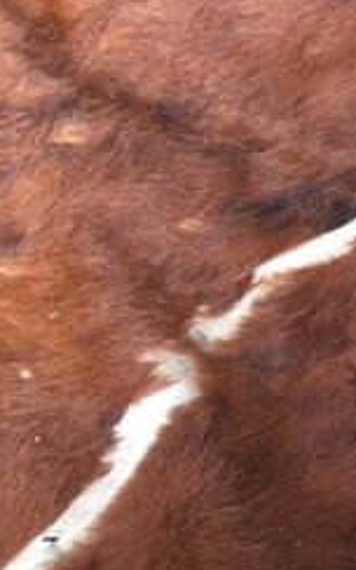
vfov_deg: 25.2
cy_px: 134
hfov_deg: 15.3
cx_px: 466
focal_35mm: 81
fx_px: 1257
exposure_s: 1/33
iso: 160
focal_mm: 4.15
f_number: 2.2
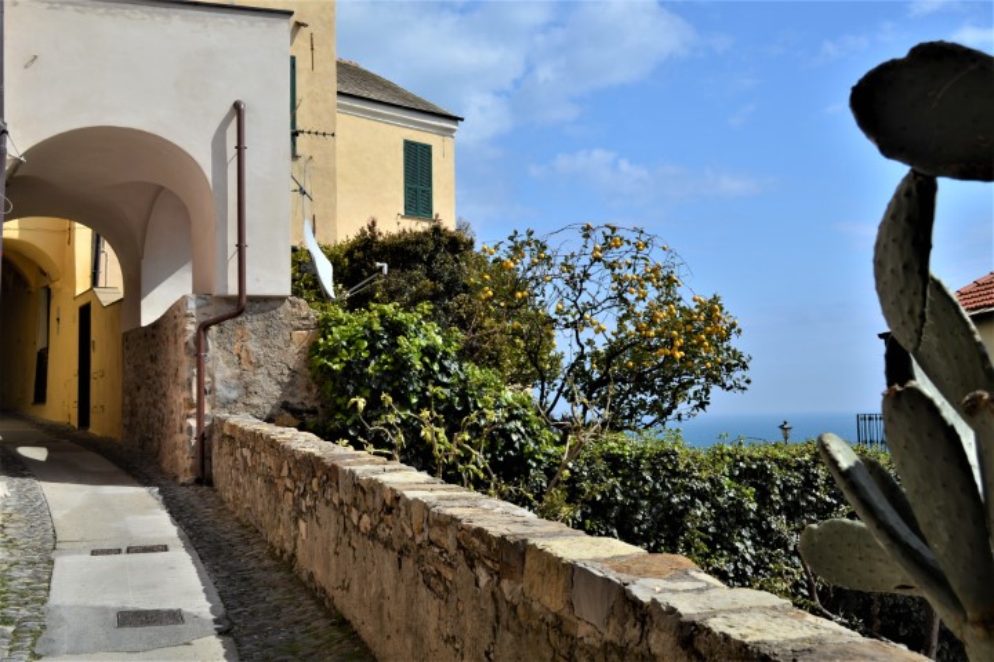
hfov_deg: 49.6
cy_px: 331
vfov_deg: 34.2
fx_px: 1077
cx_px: 497
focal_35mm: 39
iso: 100
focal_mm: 26
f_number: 8
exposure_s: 1/250
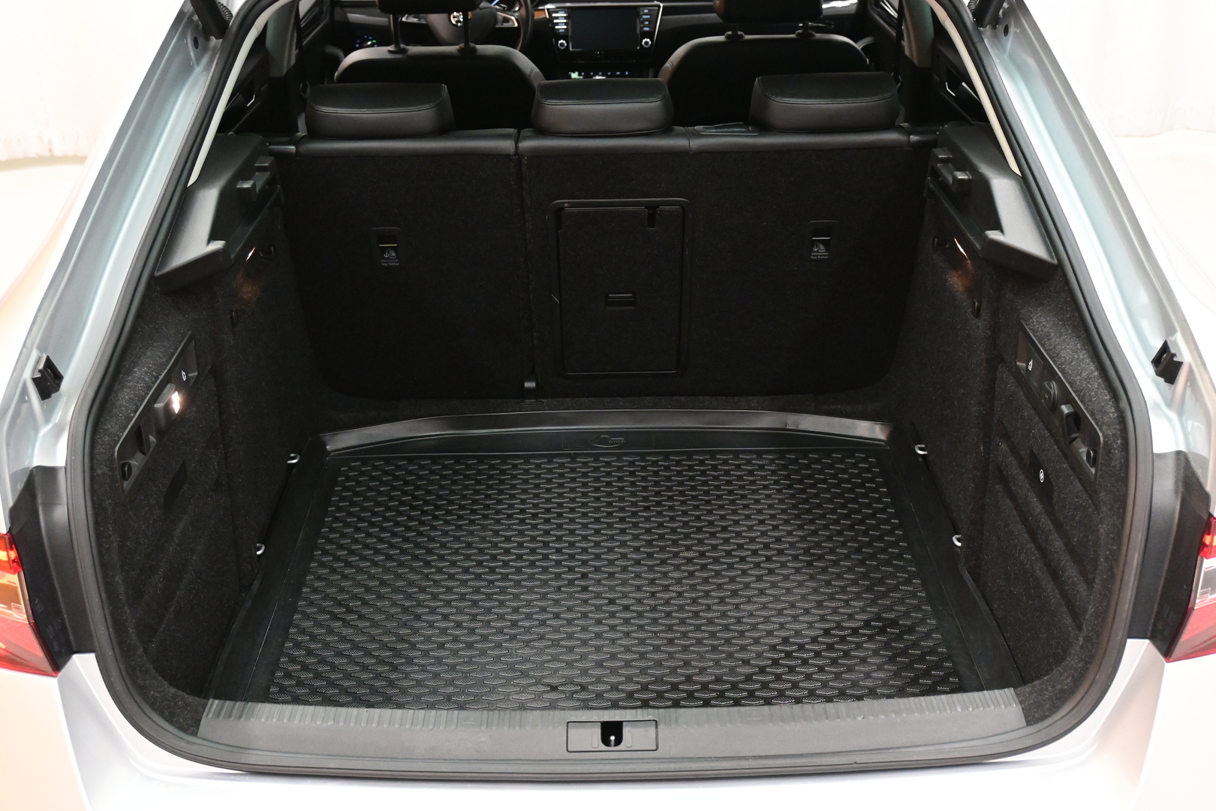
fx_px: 1545
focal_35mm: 46
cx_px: 608
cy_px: 406
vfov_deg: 29.4
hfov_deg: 43.0
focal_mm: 30.5
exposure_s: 1/80
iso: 4000
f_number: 5.6
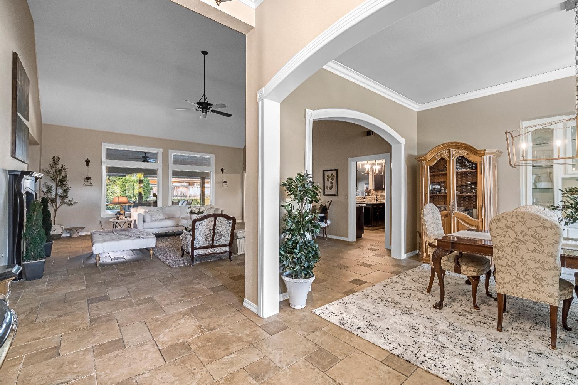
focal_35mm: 15
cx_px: 289
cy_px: 192
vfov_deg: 77.3
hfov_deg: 100.4
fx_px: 241
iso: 400
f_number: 8
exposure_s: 1/6
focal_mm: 10
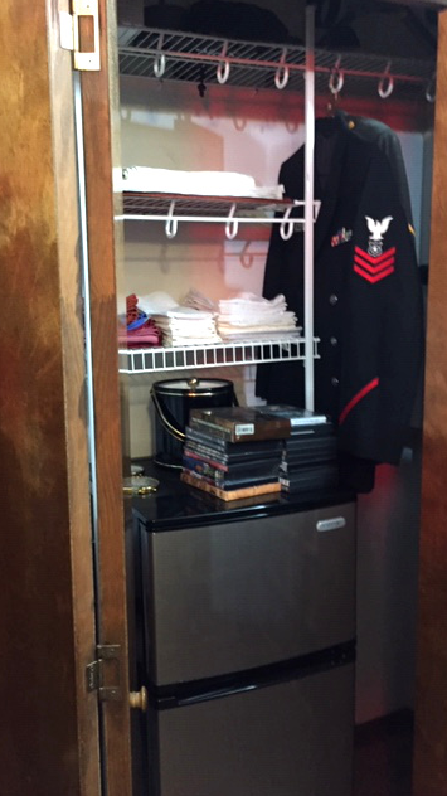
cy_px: 398
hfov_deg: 36.4
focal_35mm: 32
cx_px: 169
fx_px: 675
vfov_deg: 61.0
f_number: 2.2
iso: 250
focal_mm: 4.15
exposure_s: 1/15
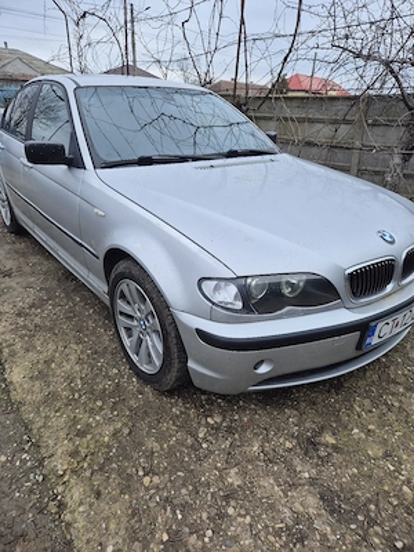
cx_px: 207
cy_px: 276
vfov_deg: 73.9
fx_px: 367
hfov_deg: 58.9
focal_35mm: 23
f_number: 1.8
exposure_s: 1/667
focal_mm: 5.4
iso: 25
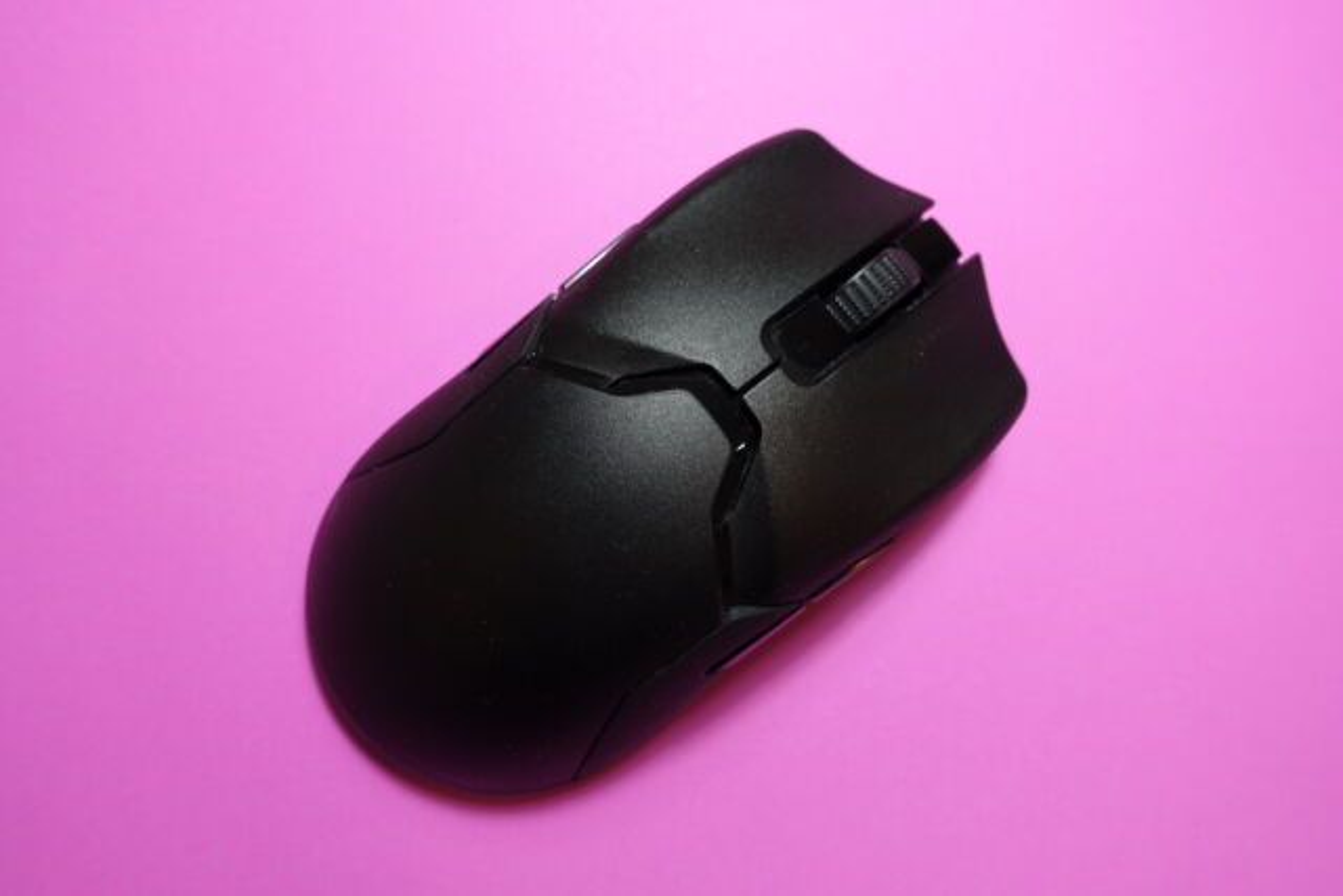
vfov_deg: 53.2
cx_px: 672
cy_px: 448
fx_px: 895
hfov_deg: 73.7
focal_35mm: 24
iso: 125
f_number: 3.2
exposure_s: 1/80
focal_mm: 8.8
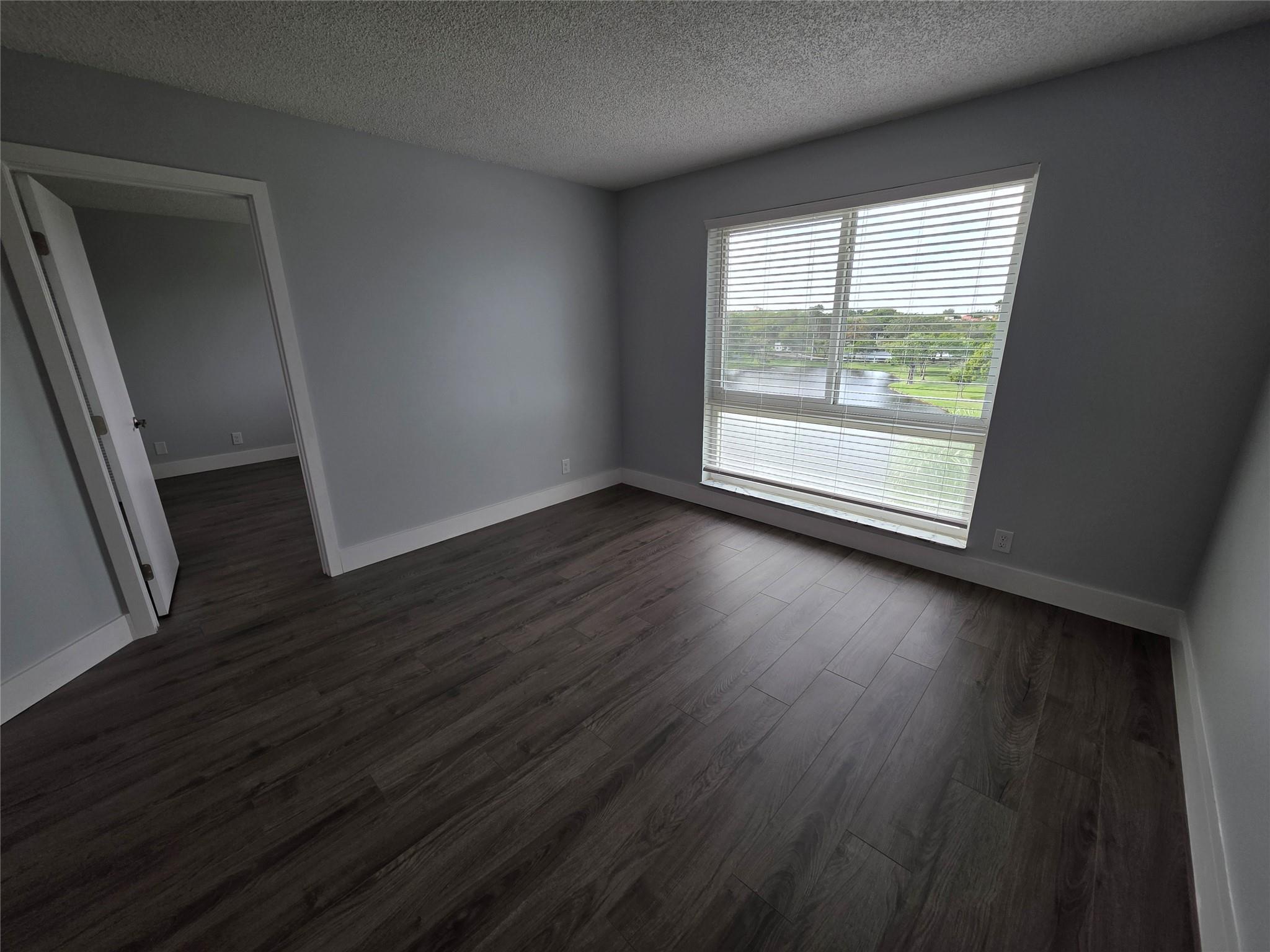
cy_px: 476
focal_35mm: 13
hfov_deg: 106.2
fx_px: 477
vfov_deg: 89.9
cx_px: 635
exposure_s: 1/120
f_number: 1.9
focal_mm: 2.2
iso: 32
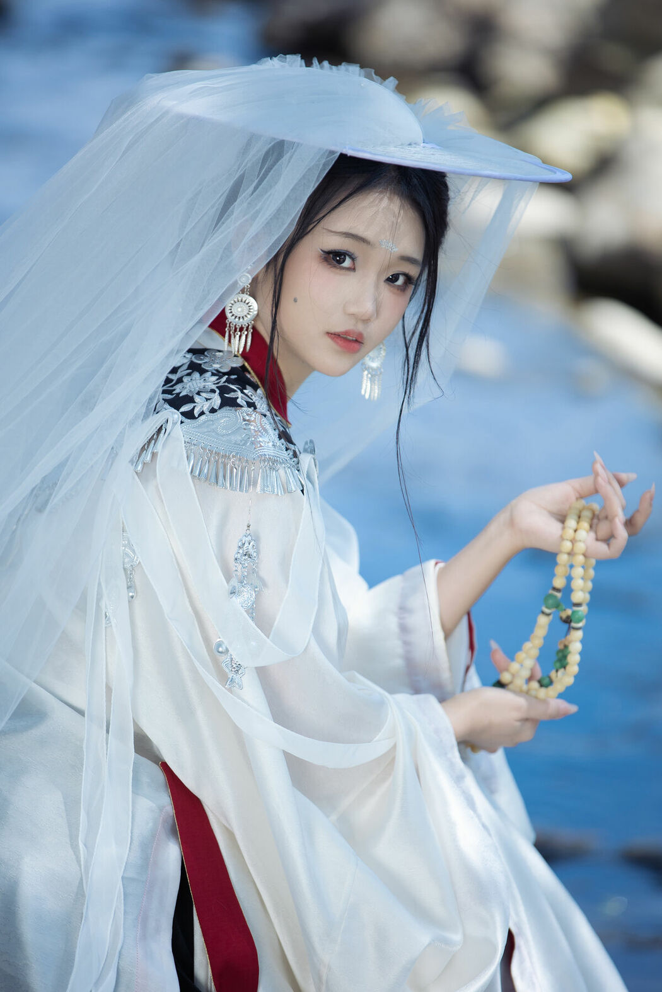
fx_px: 5516
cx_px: 331
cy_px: 496
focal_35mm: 200
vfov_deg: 10.3
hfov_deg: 6.9
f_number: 2.8
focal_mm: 200
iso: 100
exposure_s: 1/1000
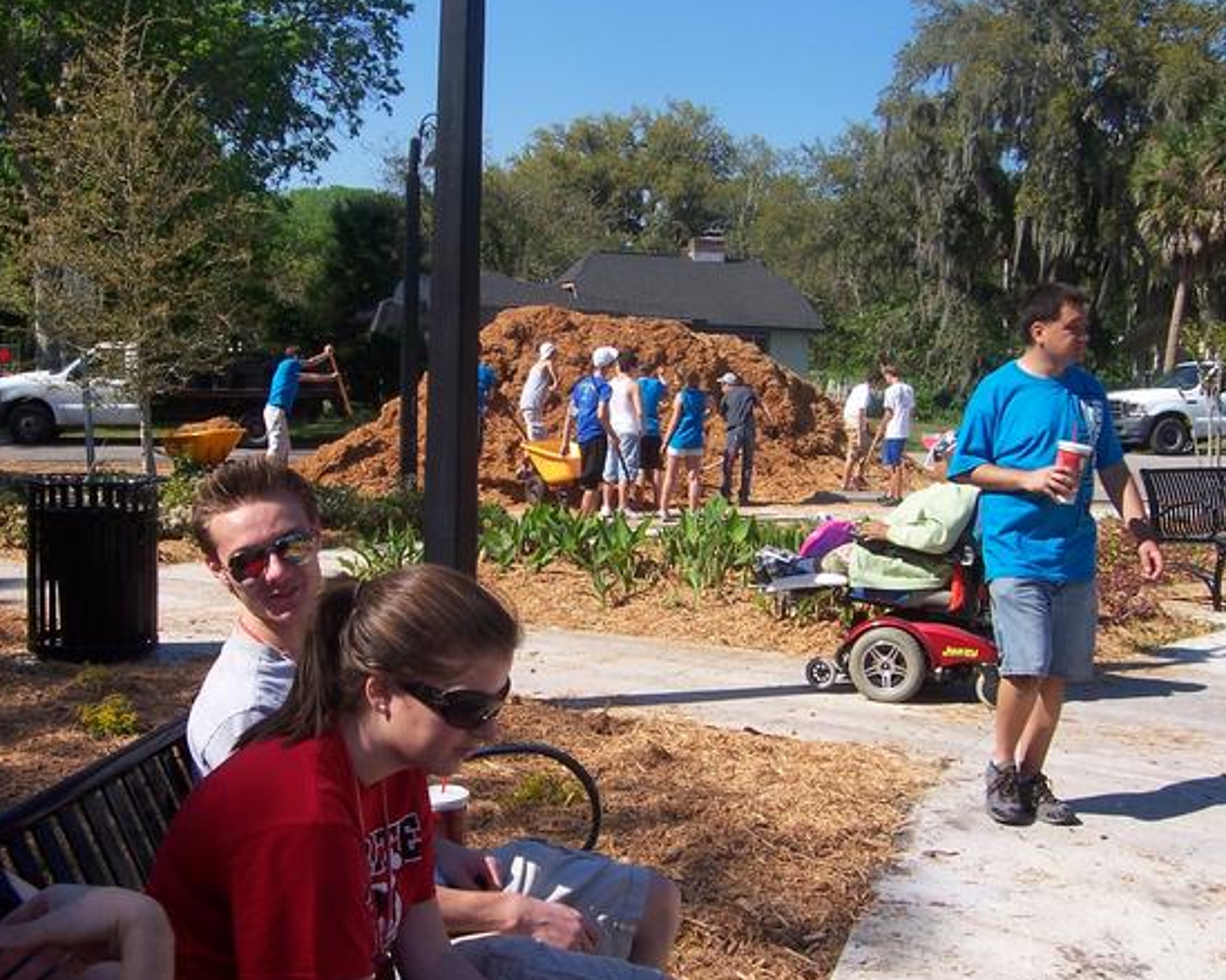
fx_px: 1487
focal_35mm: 41
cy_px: 491
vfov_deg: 36.5
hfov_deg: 44.6
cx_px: 514
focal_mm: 6
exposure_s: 1/500
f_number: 4.8
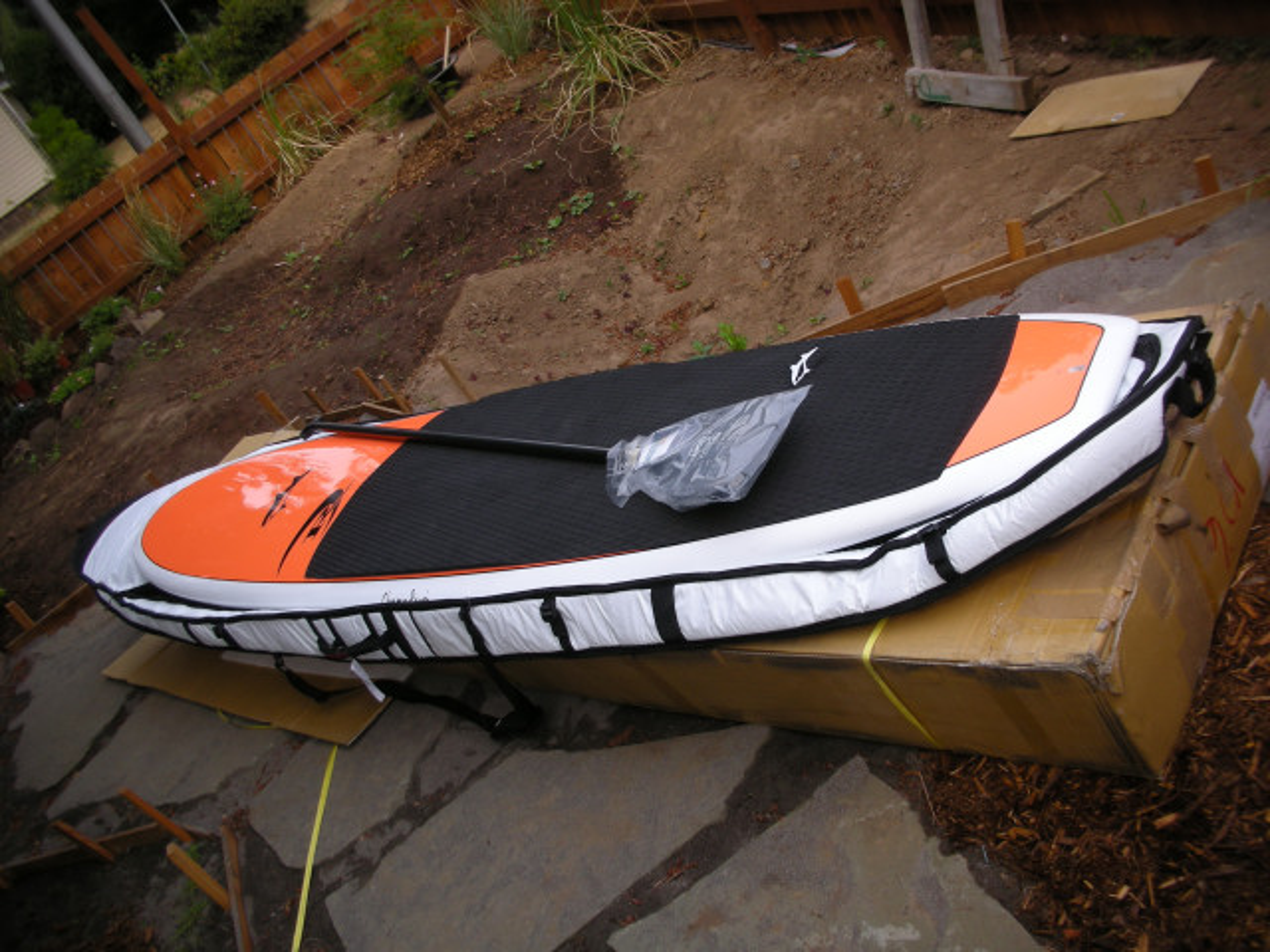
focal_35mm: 35
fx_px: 1284
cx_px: 635
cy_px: 476
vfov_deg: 40.7
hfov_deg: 52.6
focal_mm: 5.8
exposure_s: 1/368
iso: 50
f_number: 2.8
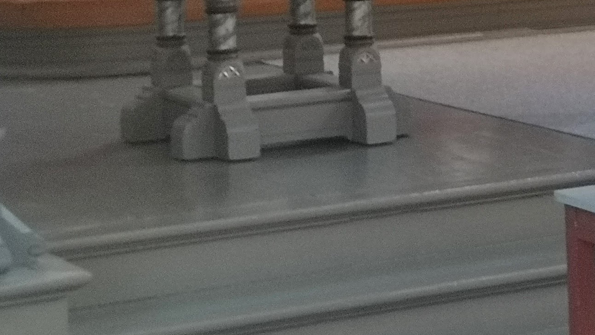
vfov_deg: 7.1
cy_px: -168
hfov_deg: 12.3
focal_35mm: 169
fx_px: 2667
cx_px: 825
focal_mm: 5.58
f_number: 1.8
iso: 250
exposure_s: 1/33.3
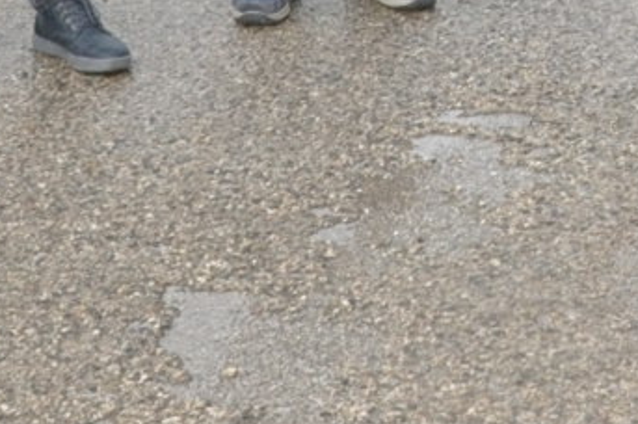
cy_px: -448
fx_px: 2992
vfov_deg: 7.7
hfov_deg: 11.9
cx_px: 779
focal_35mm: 169
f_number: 9
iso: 800
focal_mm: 18
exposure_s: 1/125
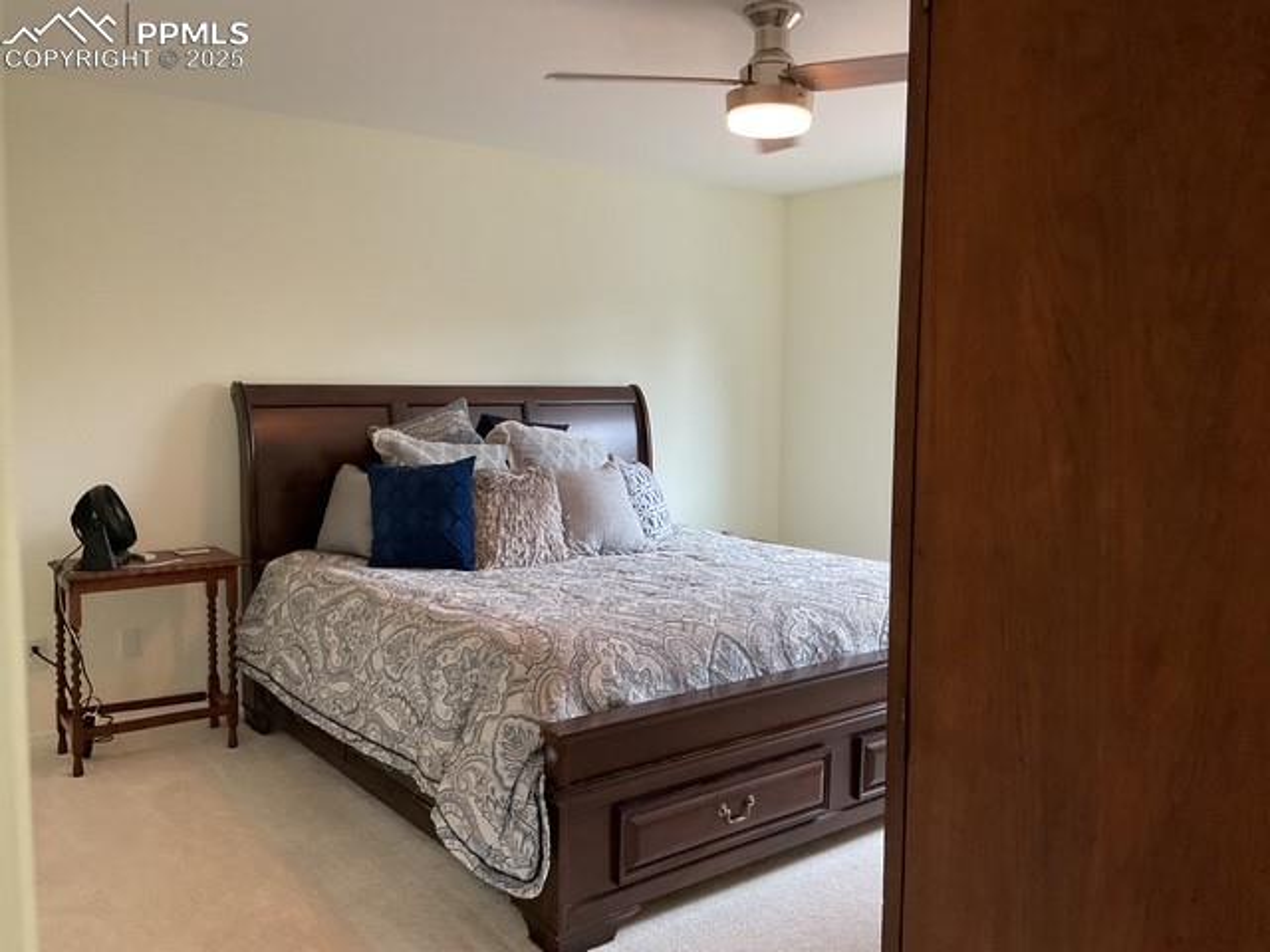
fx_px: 1064
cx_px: 635
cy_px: 476
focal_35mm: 29
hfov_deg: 61.7
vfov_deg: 48.2
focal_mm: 3
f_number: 1.8
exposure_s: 1/60
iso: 125
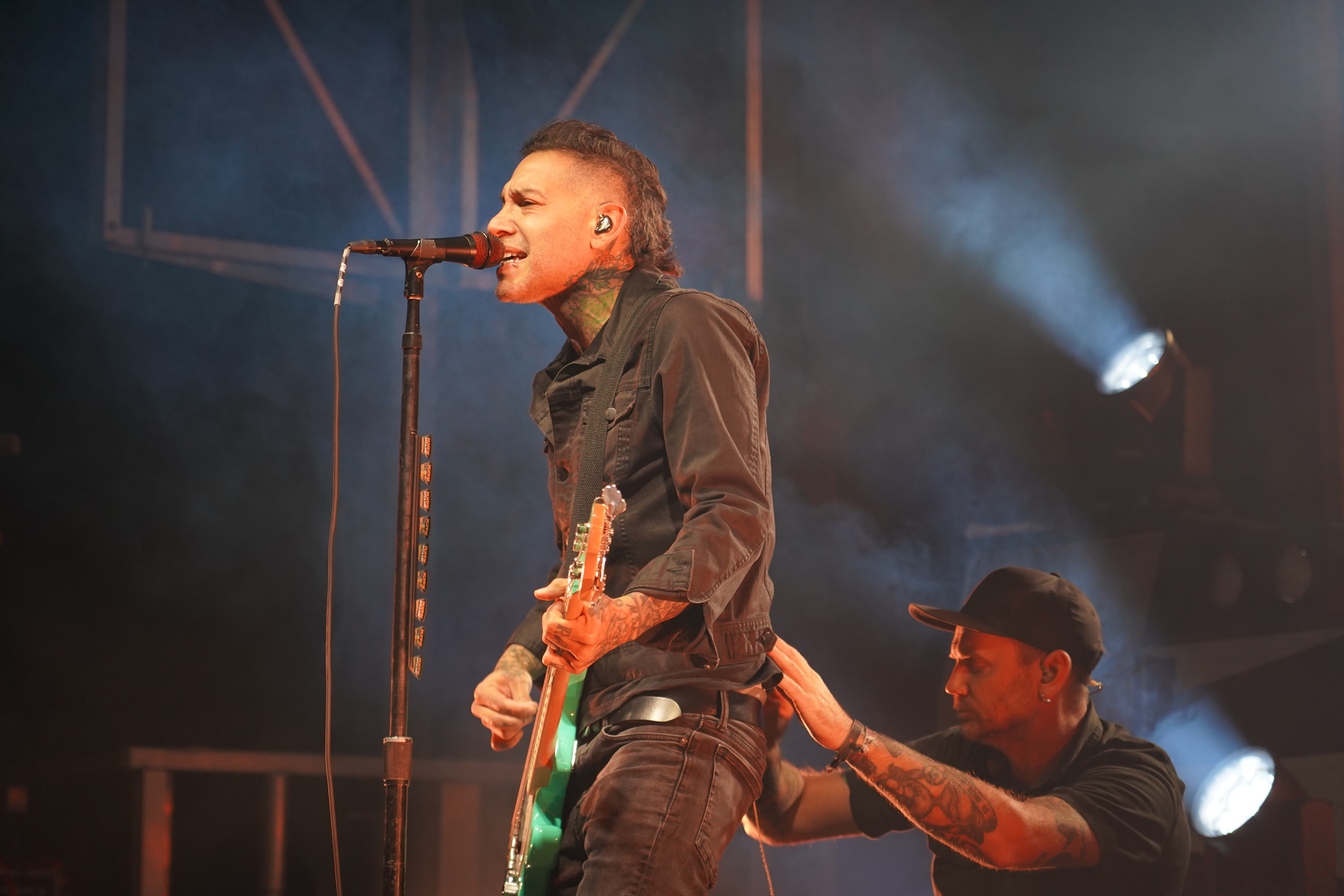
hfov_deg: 19.5
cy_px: 448
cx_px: 672
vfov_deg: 13.0
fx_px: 3920
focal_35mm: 105
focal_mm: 105
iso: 1600
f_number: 4
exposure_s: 1/160
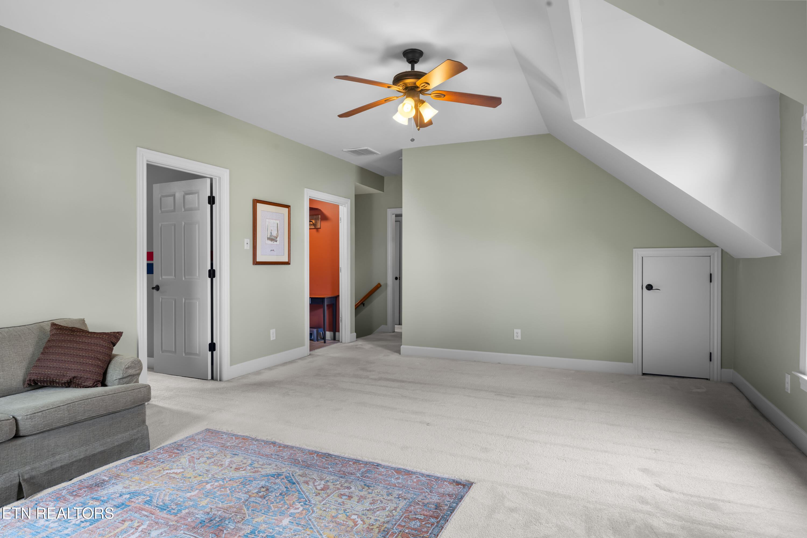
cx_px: 404
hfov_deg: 84.0
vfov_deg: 61.9
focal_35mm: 20
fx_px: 448
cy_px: 269
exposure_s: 2.5
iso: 100
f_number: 9
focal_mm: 20
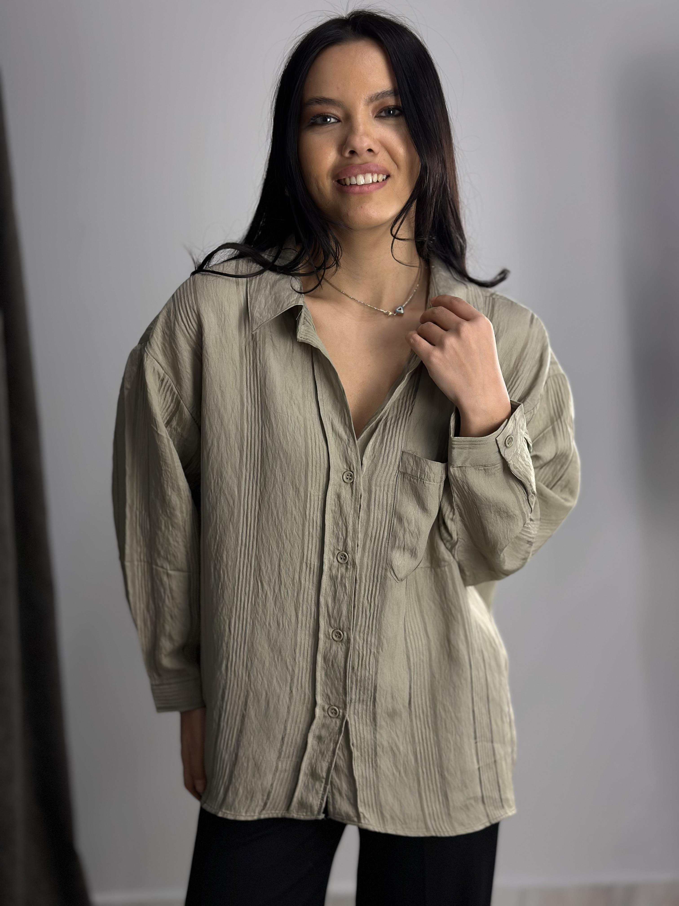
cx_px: 340
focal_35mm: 48
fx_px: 1255
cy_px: 453
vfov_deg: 39.7
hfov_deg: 30.3
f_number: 1.78
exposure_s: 1/100
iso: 80
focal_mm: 6.86
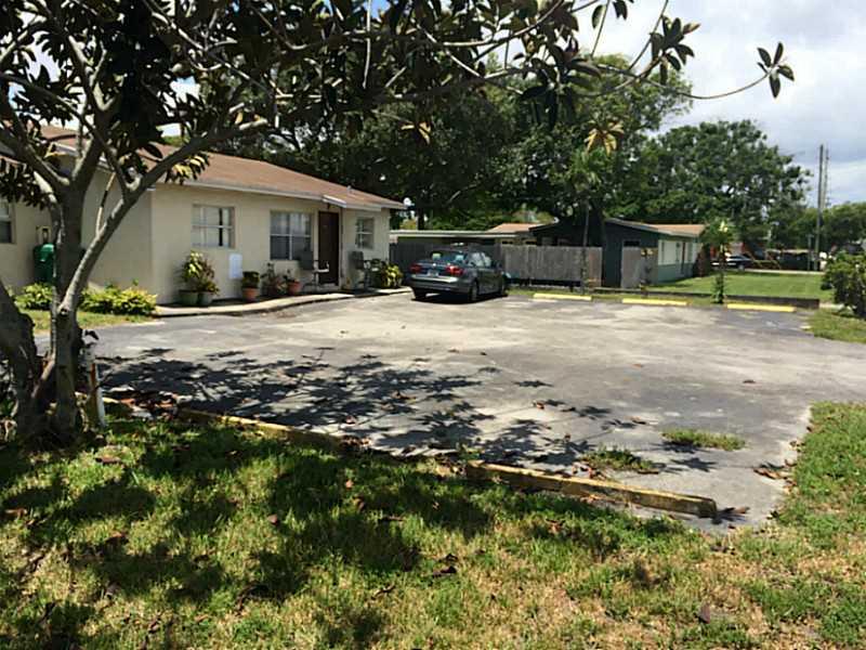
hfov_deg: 61.7
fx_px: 726
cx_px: 433
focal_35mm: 29
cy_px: 325
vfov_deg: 48.2
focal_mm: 4.15
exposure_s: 1/1866
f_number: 2.2
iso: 32
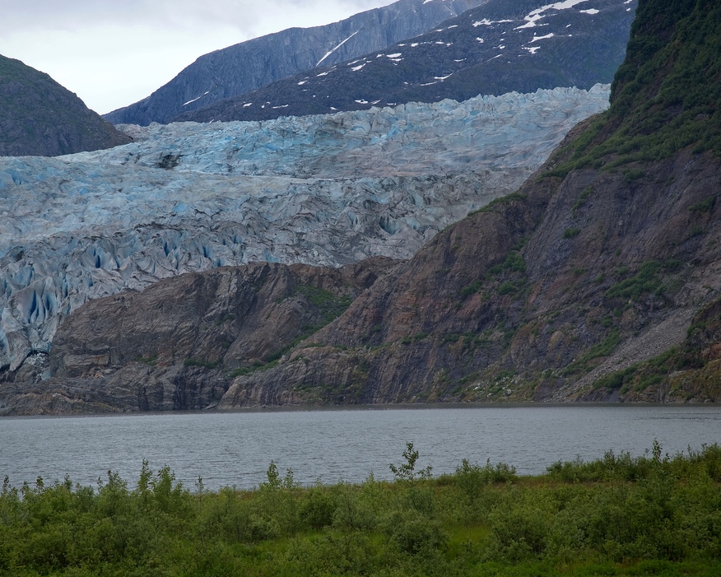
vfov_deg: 10.7
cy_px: 241
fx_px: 3073
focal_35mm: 144
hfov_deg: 13.4
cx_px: 277
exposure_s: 1/250
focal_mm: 105
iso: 100
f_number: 8
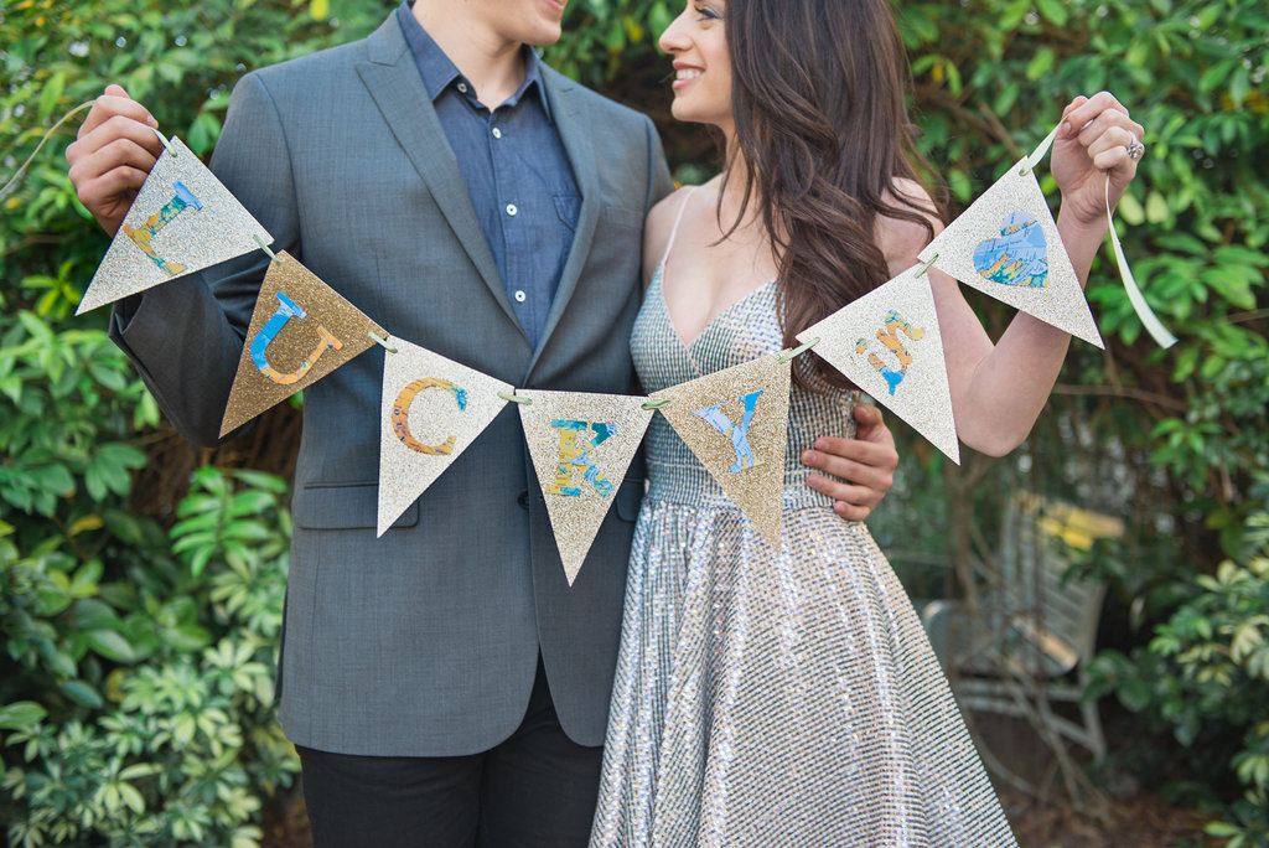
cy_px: 424
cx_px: 634
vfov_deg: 29.9
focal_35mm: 45
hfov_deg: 43.6
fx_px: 1587
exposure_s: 1/100
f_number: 3.2
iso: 320
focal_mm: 45
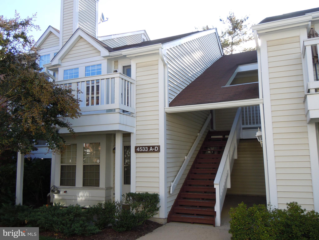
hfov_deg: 60.0
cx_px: 160
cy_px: 120
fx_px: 276
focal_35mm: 30
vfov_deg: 46.8
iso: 100
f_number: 3.5
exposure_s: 1/250
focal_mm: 5.4
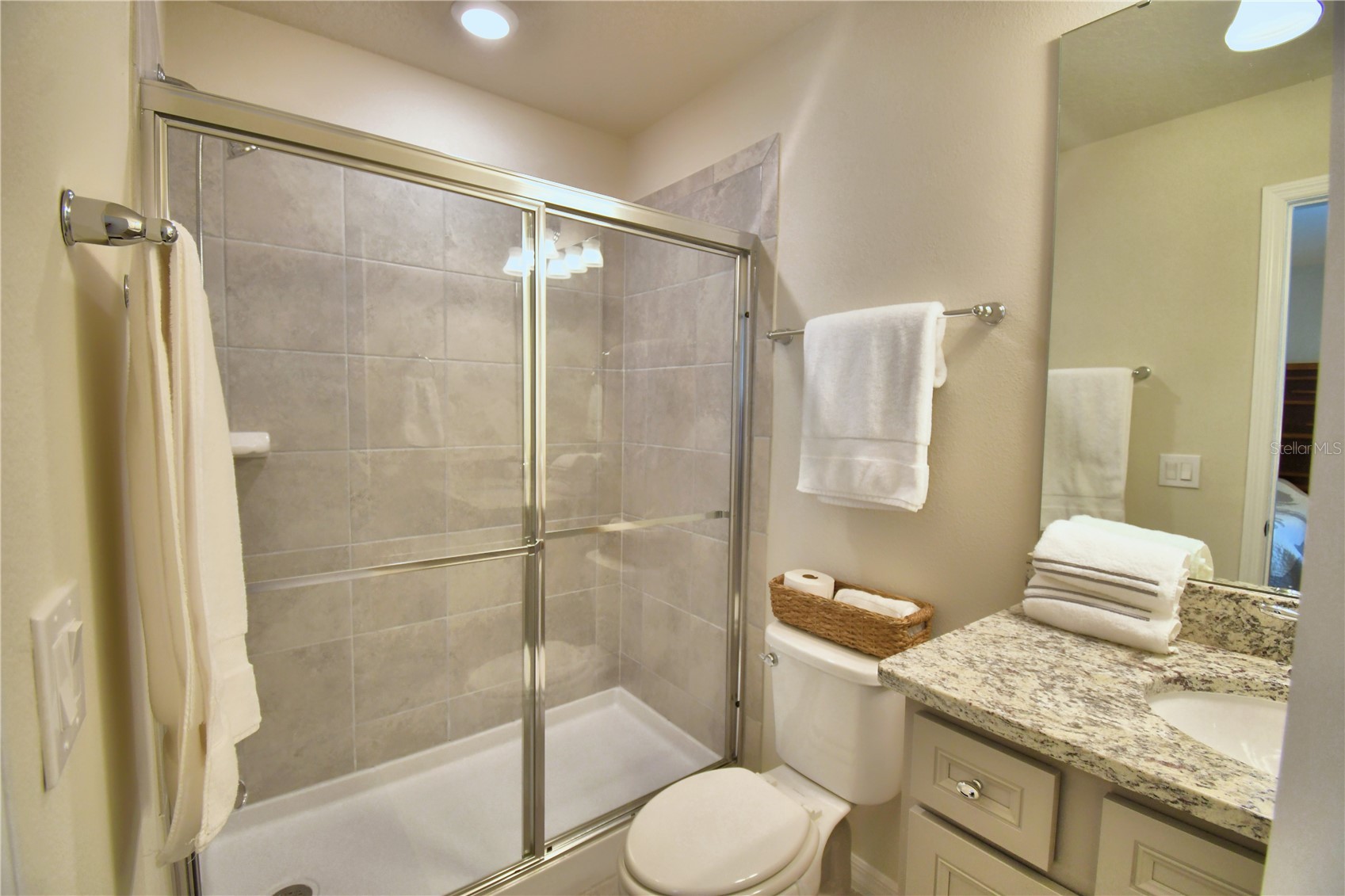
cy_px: 448
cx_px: 672
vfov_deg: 77.3
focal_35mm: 15
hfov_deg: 100.4
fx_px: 560
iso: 400
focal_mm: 10
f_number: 4.5
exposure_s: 1/60
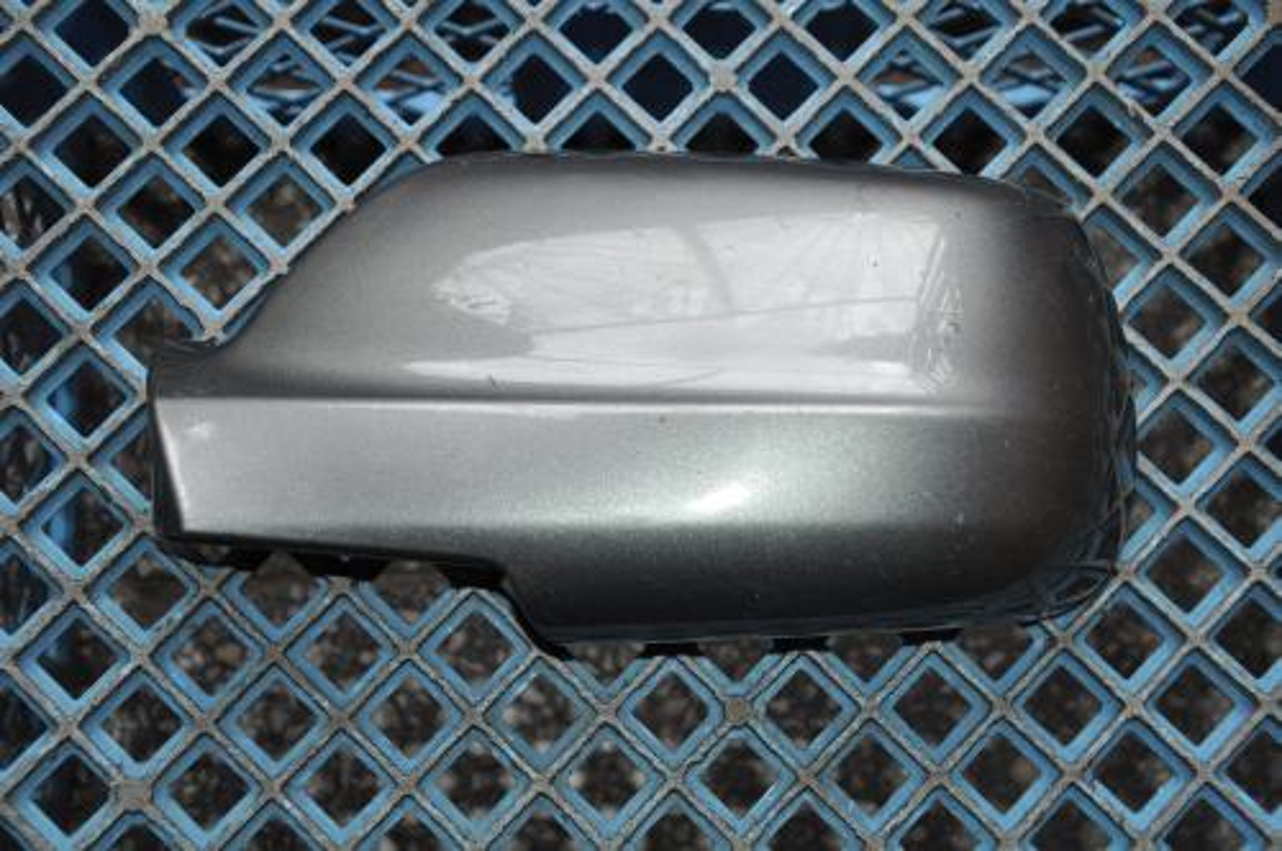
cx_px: 641
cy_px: 426
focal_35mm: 60
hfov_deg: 33.4
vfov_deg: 22.6
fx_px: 2134
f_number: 4.5
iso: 800
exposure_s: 1/60
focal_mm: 40
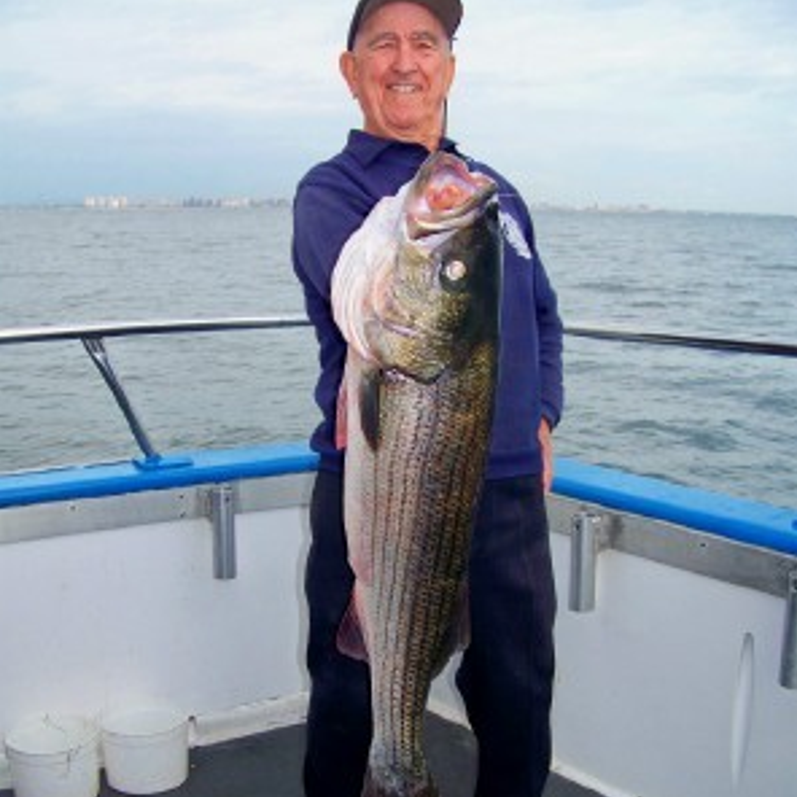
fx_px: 1120
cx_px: 401
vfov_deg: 39.1
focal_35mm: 43
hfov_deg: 39.2
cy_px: 450
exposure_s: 1/500
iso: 64
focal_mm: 5.85
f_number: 2.8
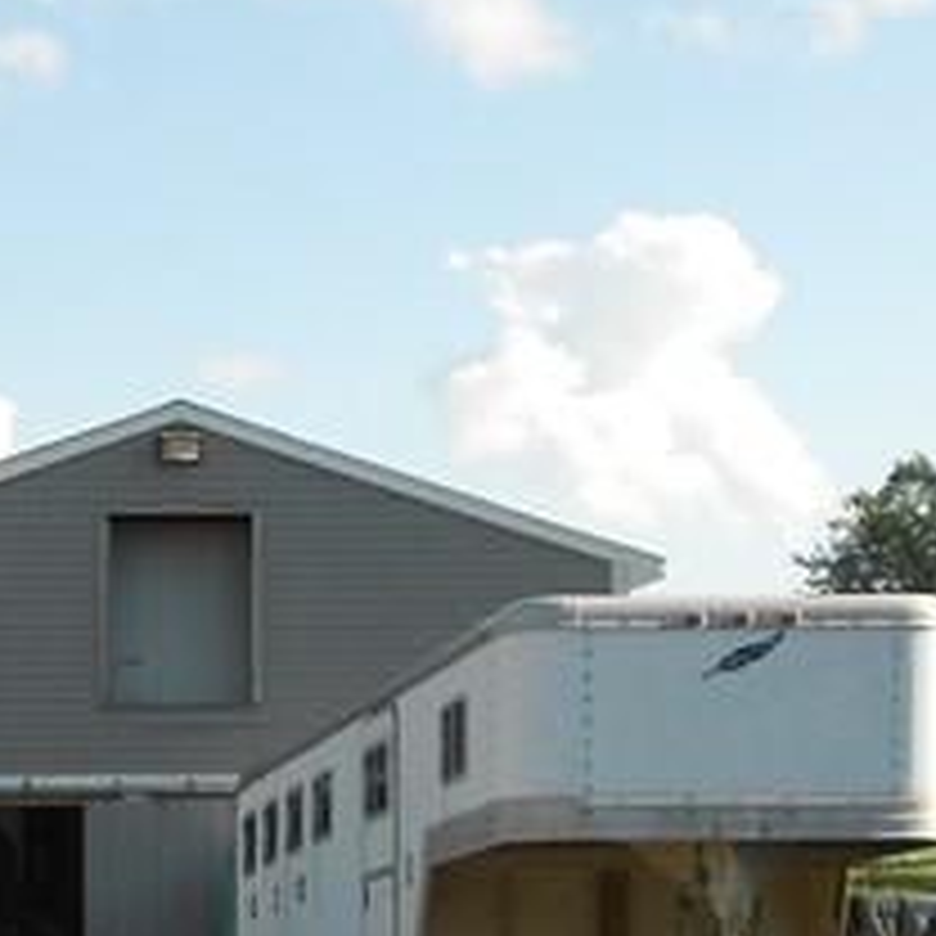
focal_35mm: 113
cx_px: -270
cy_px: 1170
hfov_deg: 14.8
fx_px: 3457
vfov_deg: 14.8
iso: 80
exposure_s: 1/500
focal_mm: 4.6
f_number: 3.2
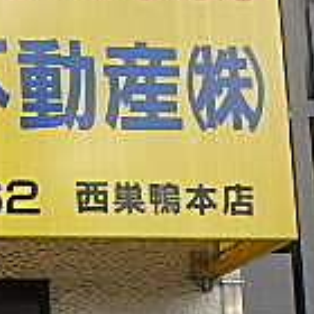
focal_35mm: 85
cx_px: -177
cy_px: 395
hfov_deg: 17.9
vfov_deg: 19.1
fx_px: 872
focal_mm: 3.7
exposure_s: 1/200
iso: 125
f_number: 3.5
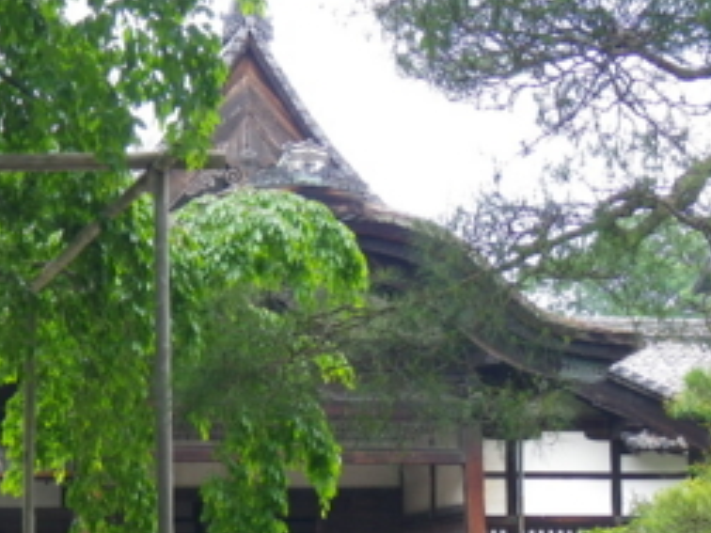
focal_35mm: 91
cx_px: 392
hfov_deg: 21.5
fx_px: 1869
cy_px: 460
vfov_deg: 16.1
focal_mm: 9.1
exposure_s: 1/80
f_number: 4.4
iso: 80
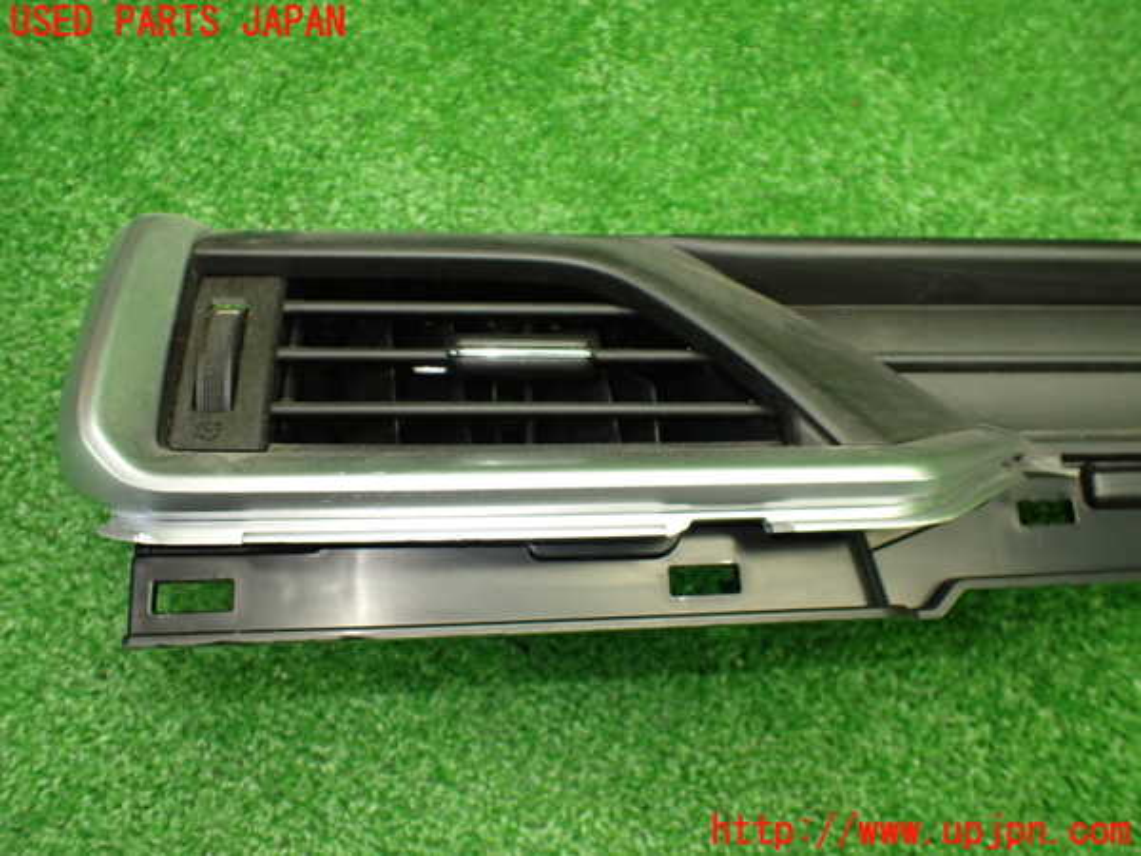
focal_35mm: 30
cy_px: 428
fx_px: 989
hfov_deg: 60.0
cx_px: 570
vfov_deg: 46.8
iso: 640
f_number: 2.3
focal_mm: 5.4
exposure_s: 1/125
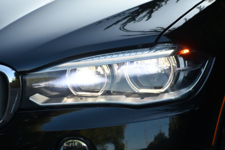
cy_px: 75
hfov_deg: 13.7
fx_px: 937
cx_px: 112
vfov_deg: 9.1
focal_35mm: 150
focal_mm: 100
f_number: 5.6
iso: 200
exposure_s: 1/250
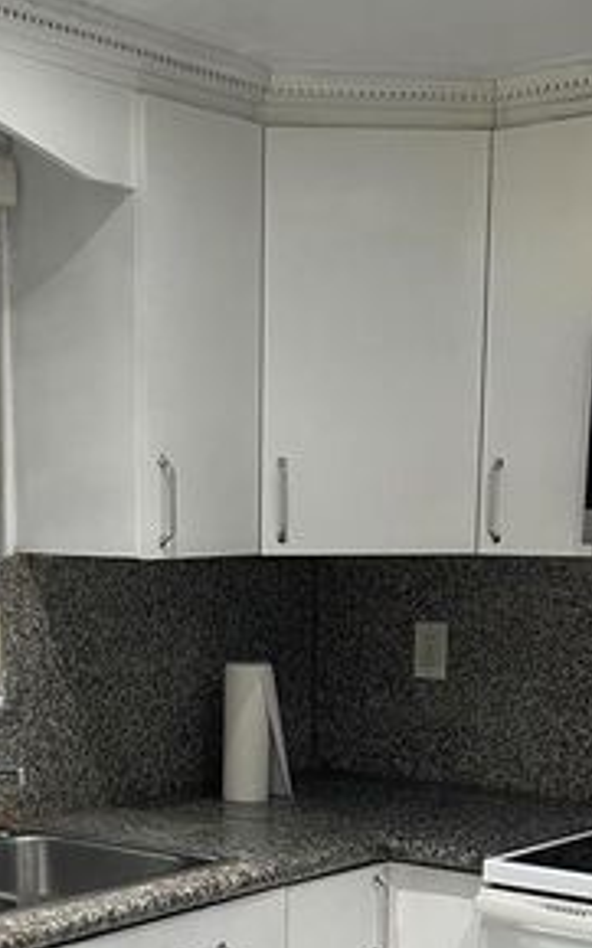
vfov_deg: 32.3
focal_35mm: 61
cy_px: 799
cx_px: 206
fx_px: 1576
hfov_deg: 21.2
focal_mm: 5.1
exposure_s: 1/60
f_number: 1.6
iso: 100
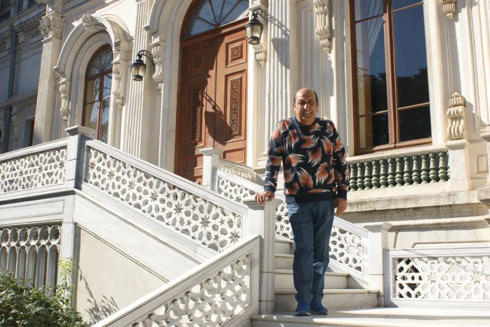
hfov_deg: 49.6
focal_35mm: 39
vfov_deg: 34.2
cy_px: 164
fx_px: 531
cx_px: 245
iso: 200
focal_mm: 26
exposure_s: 1/160
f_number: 9
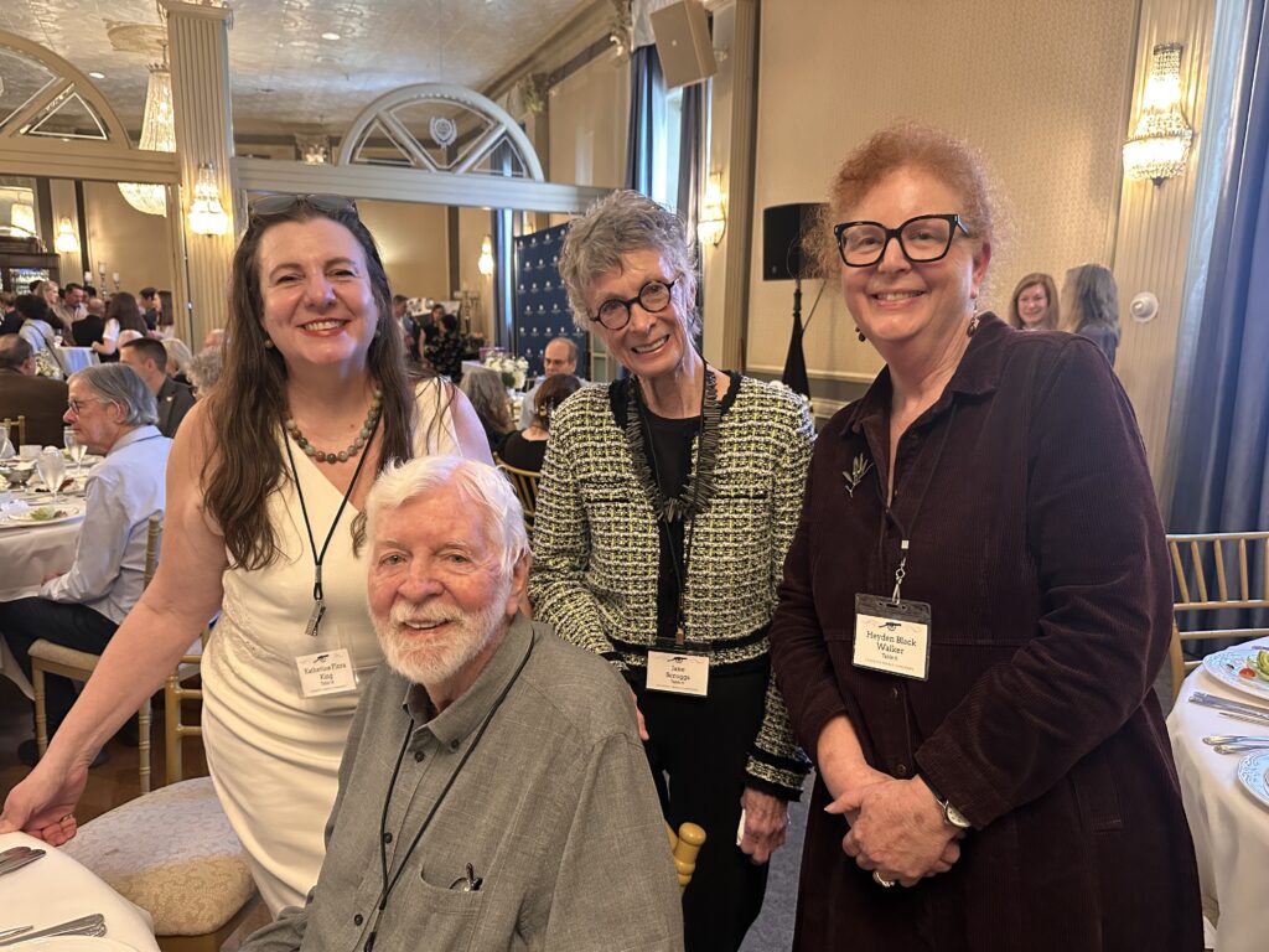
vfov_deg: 56.8
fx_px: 880
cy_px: 476
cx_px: 634
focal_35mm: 24
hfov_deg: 71.6
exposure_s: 1/60
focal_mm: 6.86
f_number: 1.78
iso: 640
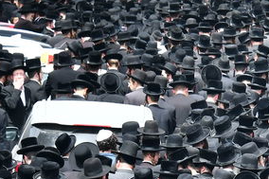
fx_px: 3390
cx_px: 278
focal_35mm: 454
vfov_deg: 3.0
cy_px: 163
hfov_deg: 4.5
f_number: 7.1
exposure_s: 1/400
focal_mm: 92
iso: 500
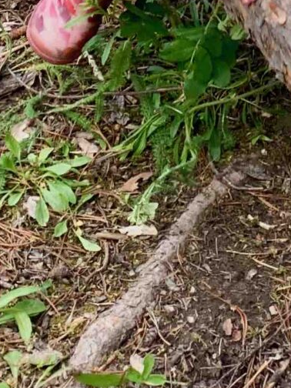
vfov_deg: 13.2
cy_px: -356
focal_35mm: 132
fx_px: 1480
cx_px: 252
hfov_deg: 11.2
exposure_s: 1/122
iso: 25
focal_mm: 4.25
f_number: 1.8
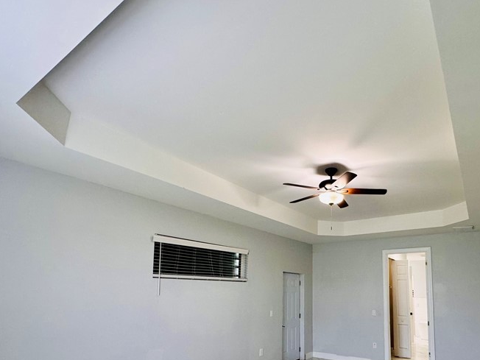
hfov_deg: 75.5
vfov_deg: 58.7
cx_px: 289
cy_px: 258
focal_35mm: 22
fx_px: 305
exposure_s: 1/120
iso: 160
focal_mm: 2.22
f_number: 2.2
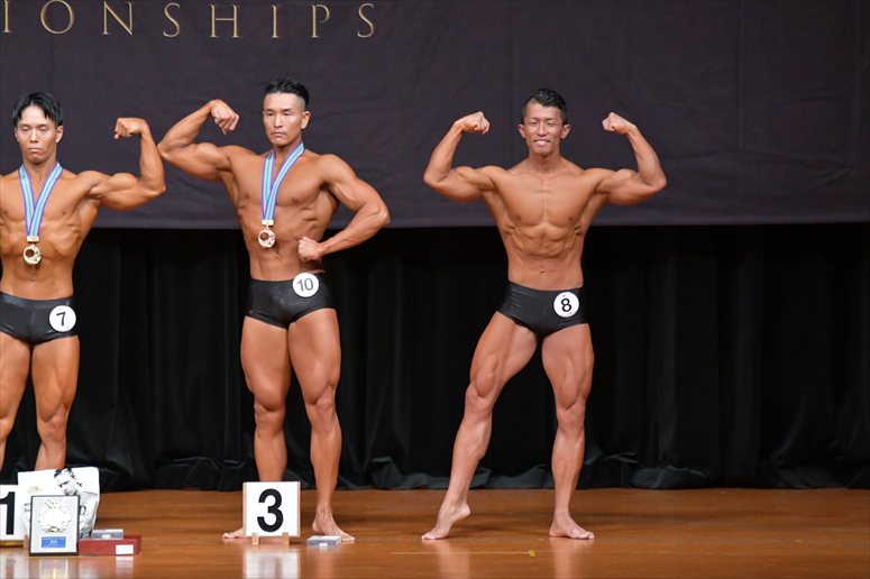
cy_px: 290
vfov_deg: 5.4
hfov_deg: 8.1
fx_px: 6160
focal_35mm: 255
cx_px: 435
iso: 5000
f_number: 5.6
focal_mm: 170
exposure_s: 1/400
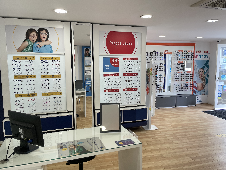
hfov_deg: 67.3
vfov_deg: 53.1
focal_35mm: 26
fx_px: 170
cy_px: 85
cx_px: 113
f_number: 1.6
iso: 40
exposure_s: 1/100
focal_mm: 4.2
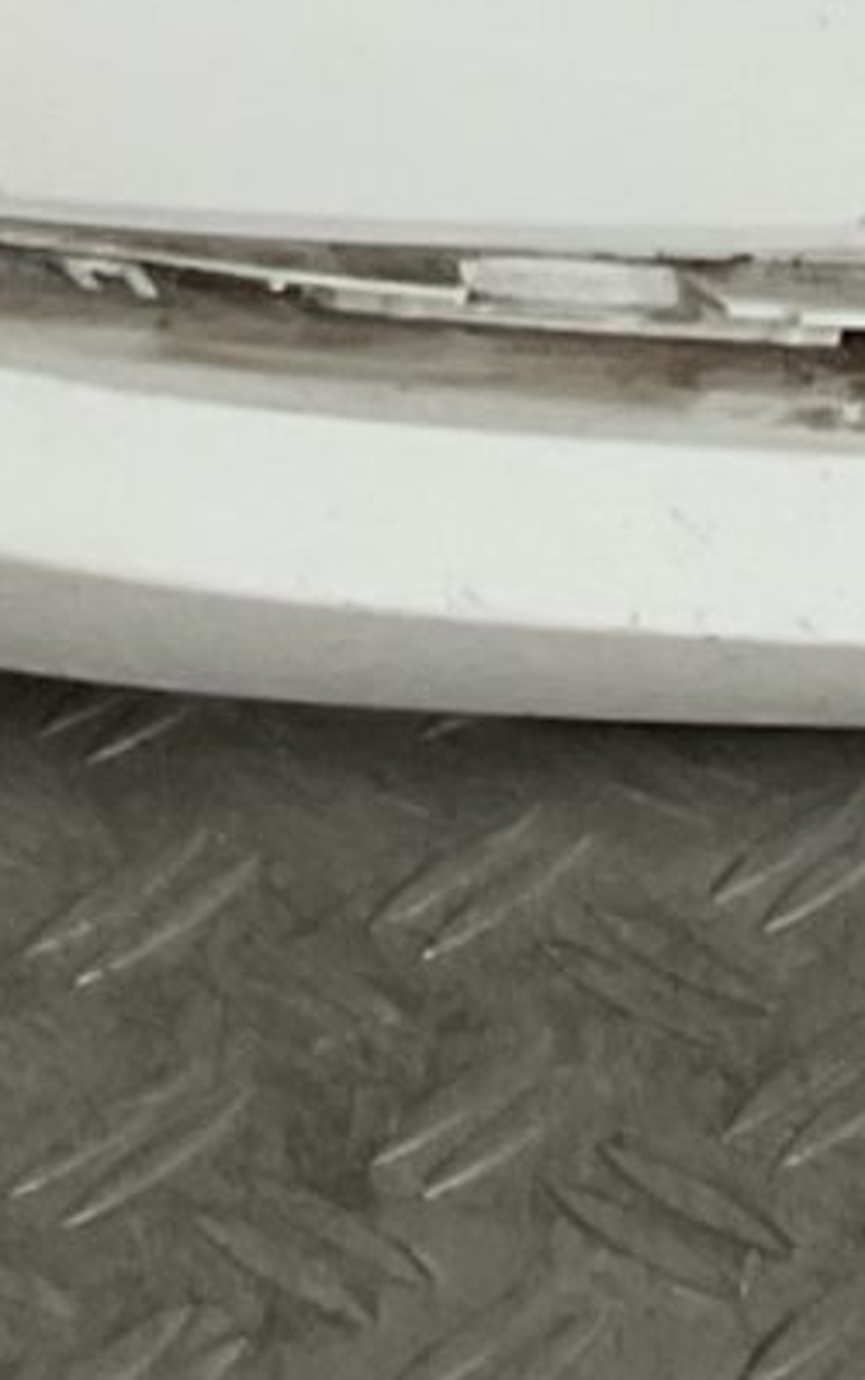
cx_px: 2062
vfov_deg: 9.8
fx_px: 7417
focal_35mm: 197
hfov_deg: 6.4
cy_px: -1463
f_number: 1.8
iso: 40
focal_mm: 3
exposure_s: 1/100
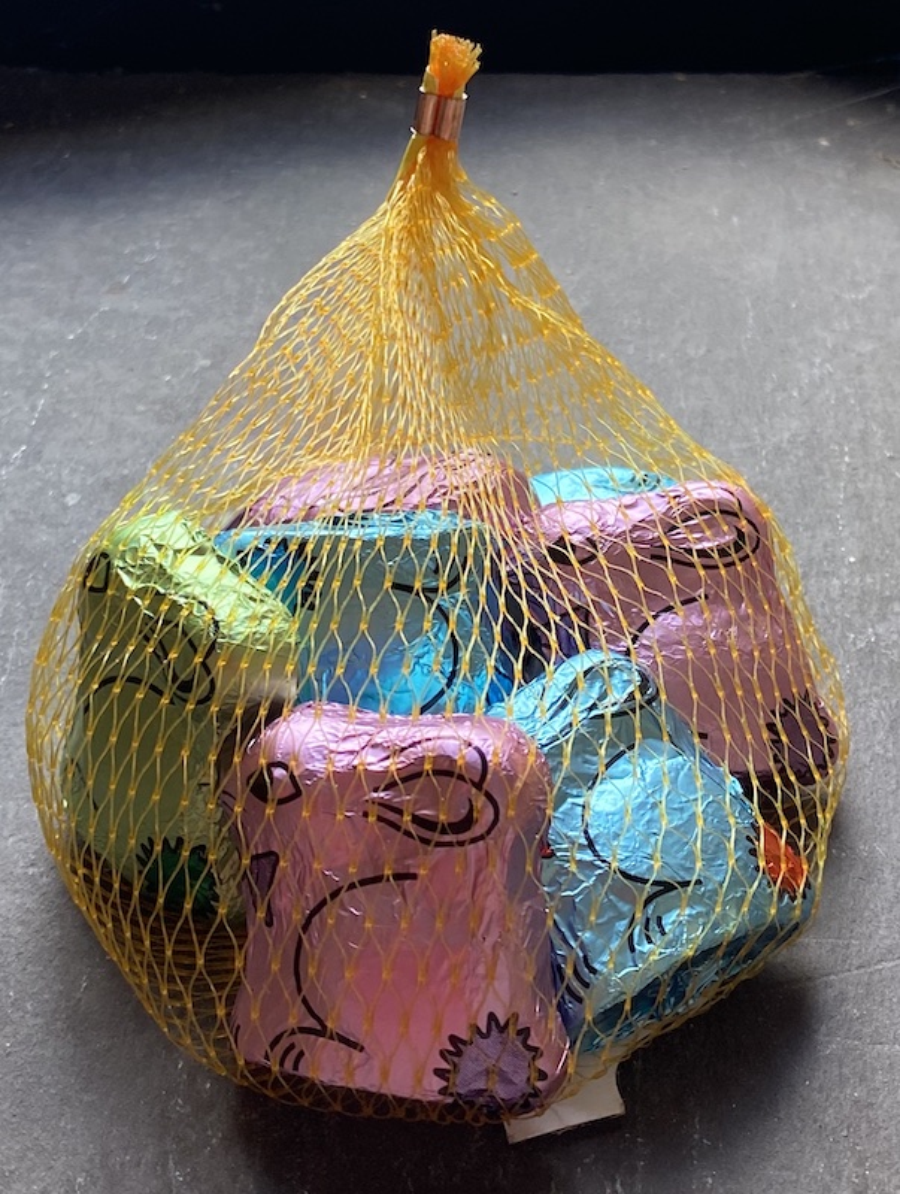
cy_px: 597
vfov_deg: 67.2
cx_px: 450
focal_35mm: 26
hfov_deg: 53.2
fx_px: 898
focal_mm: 4.25
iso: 50
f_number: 1.8
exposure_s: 1/121
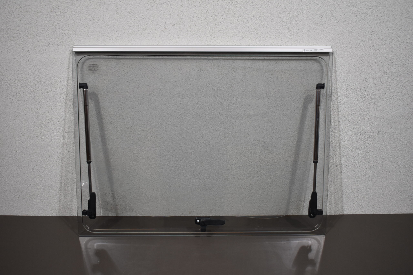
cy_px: 138
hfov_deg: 51.3
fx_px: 430
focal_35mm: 38
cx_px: 206
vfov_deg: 35.5
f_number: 4
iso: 640
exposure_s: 1/250
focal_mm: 25
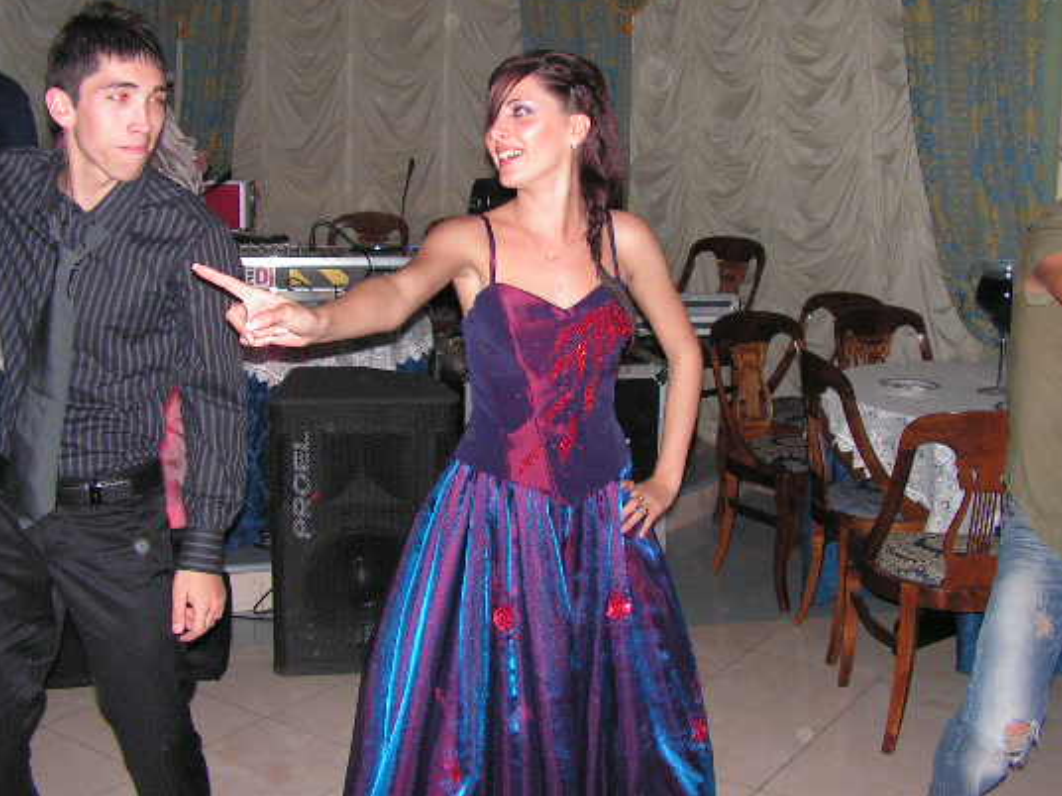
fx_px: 1319
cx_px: 586
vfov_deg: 33.6
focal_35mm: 43
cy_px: 354
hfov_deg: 43.8
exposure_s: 1/40
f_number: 3.2
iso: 200
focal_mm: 6
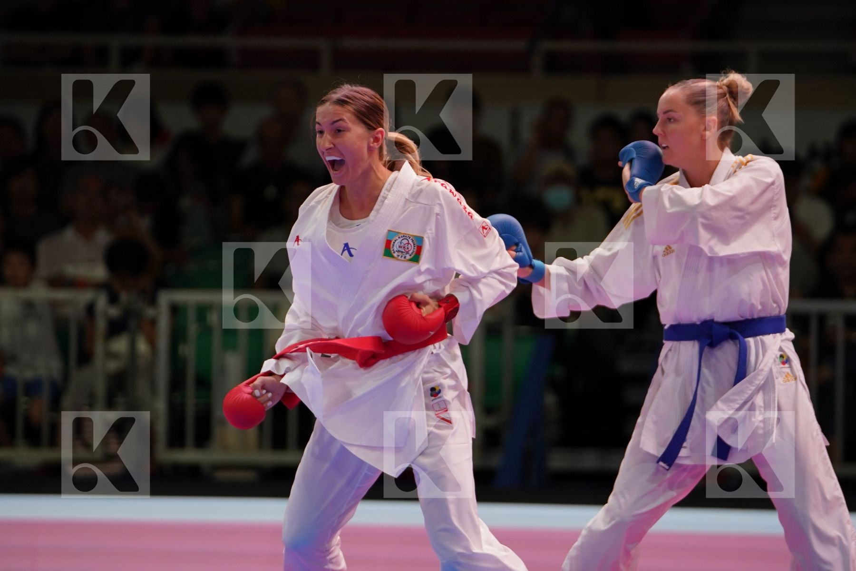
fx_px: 6491
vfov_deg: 5.0
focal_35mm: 273
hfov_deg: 7.5
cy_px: 286
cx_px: 428
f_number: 2.8
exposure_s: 1/1000
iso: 800
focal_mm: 182
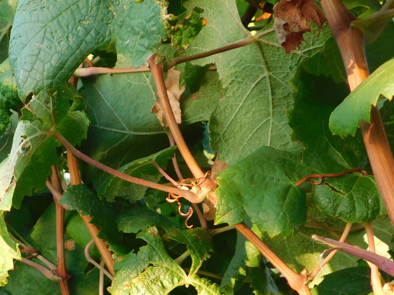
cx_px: -68
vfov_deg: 15.5
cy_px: 327
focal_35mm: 93
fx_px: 1058
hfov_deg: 19.9
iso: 125
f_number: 3.5
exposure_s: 1/60
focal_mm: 6.3
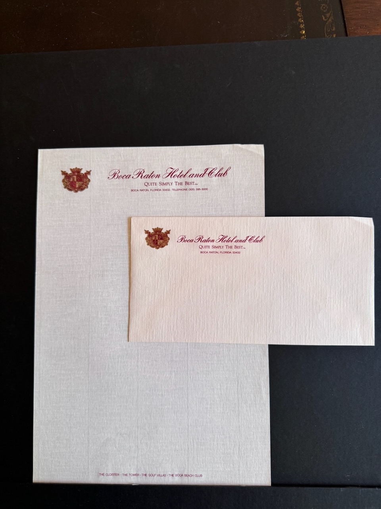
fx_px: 352
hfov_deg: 56.8
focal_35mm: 24
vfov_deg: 71.6
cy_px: 254
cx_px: 190
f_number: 1.78
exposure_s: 1/121
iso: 160
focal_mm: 6.76
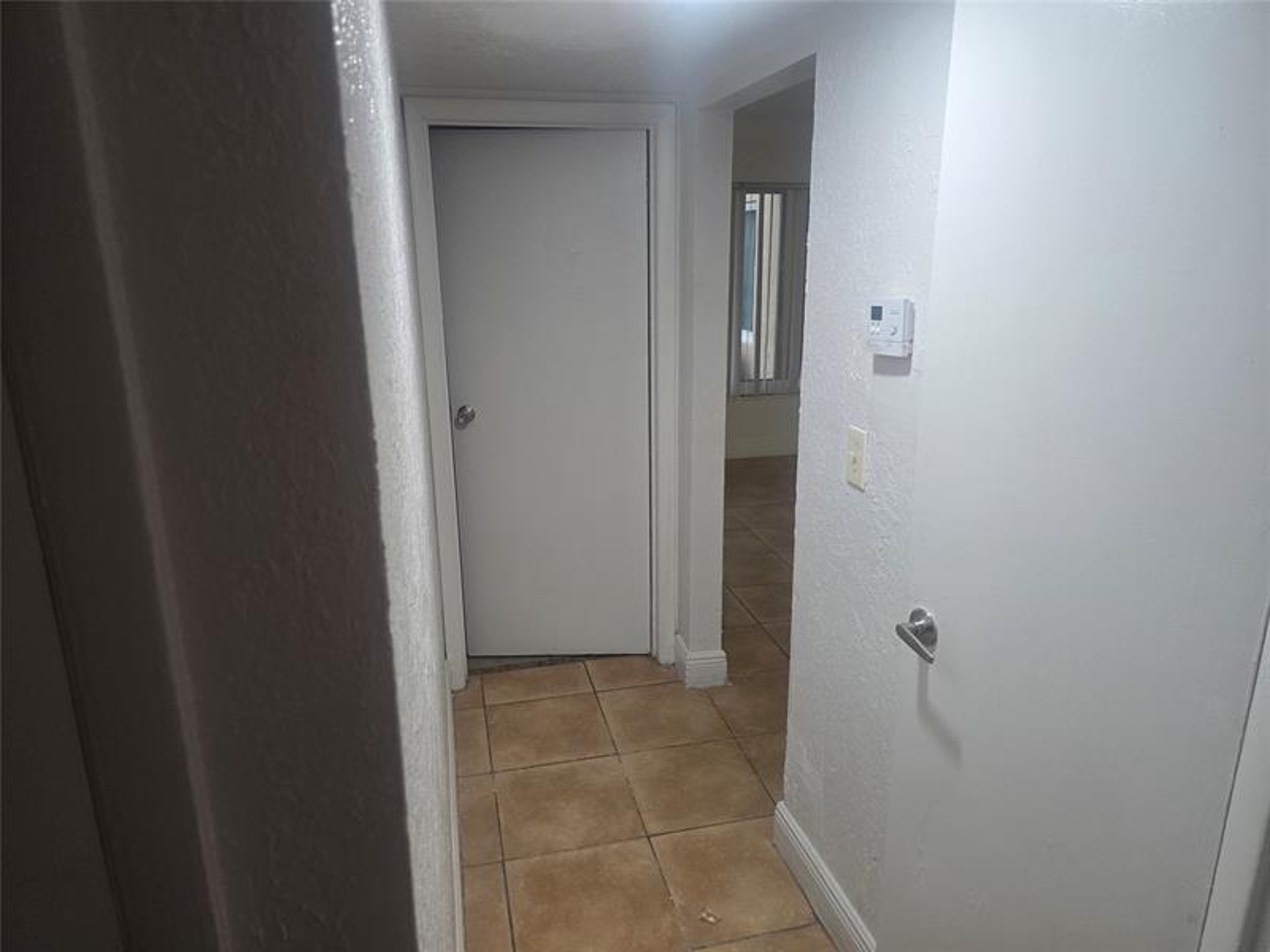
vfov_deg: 58.9
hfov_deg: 73.9
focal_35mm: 23
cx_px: 635
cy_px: 476
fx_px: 844
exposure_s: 1/120
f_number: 1.7
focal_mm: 6.3
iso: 250
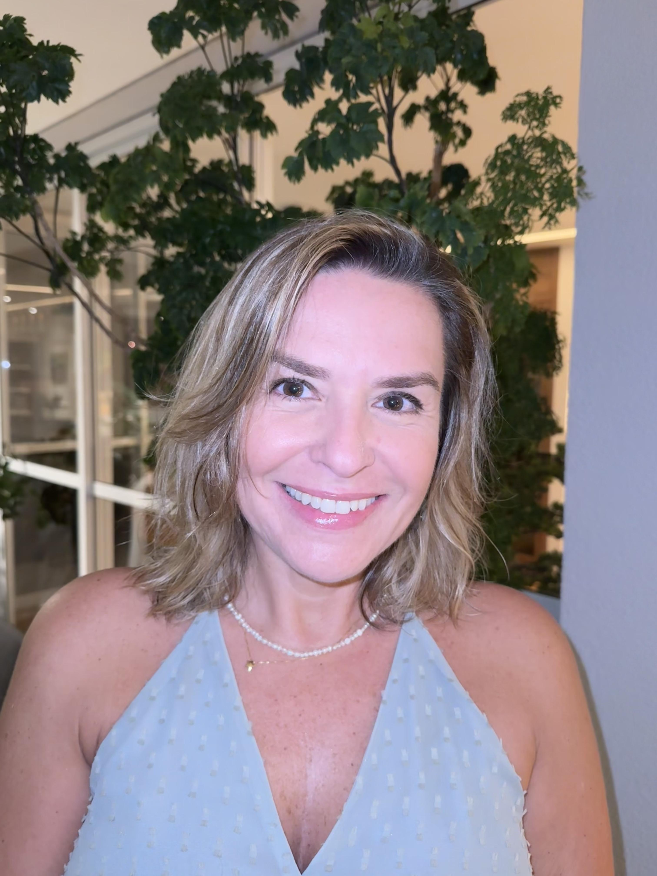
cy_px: 438
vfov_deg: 71.6
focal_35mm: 24
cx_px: 328
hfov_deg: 56.8
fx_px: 607
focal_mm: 6.76
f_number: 1.78
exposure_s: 1/16
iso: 64
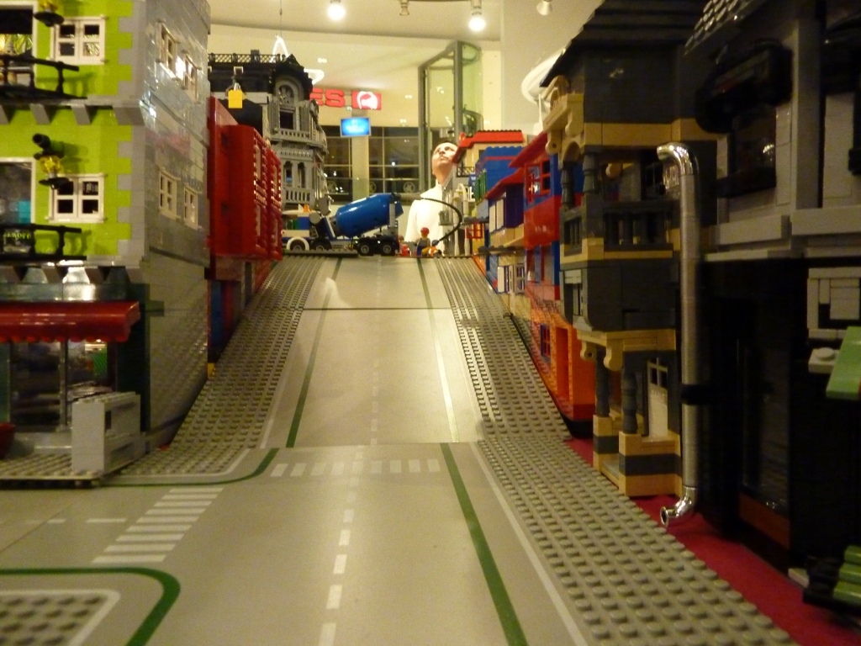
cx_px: 430
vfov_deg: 54.9
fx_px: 622
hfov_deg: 69.4
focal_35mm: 25
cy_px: 323
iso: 800
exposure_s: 1/20
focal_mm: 4.1
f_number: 3.3
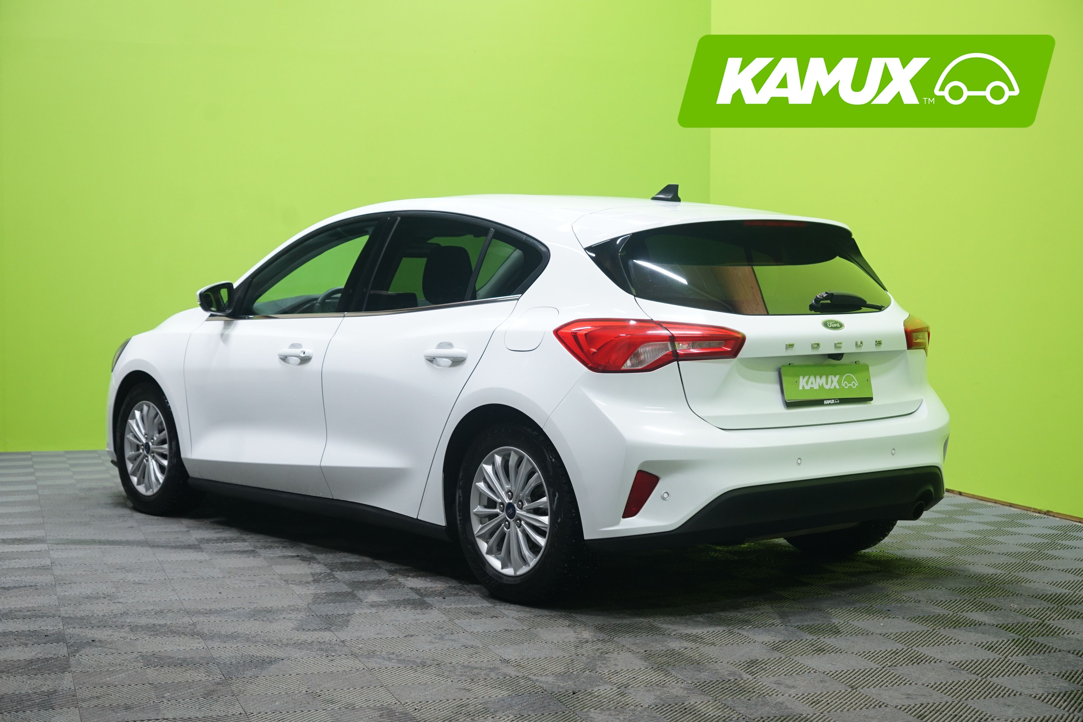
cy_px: 361
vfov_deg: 25.1
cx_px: 542
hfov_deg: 36.9
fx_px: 1624
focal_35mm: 54
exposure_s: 1/25
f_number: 5
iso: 800
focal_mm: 54
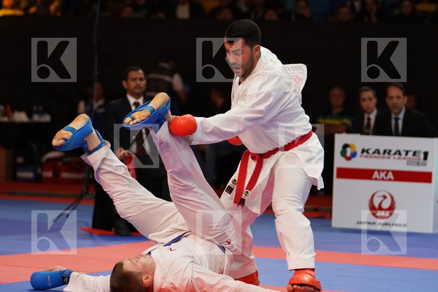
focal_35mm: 169
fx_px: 2056
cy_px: 146
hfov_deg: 12.2
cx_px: 219
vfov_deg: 8.1
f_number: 2.8
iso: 6400
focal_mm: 113
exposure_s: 1/1000
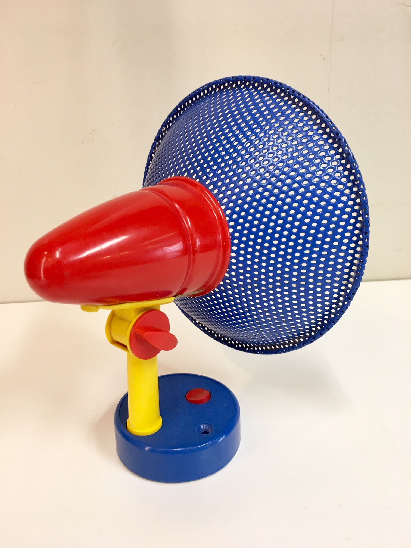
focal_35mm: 29
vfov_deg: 61.7
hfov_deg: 48.2
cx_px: 206
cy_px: 274
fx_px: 459
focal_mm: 4.15
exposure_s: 1/33
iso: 80
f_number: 2.2
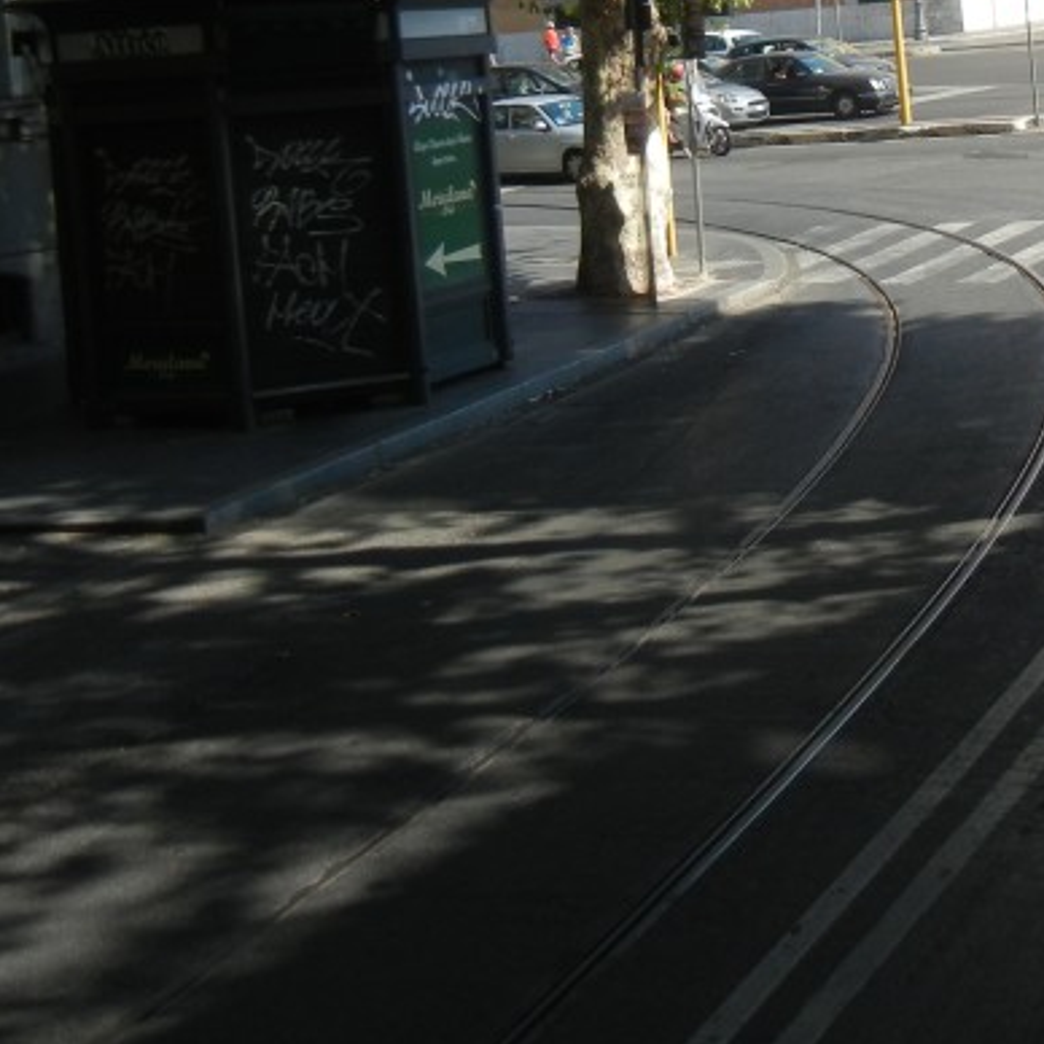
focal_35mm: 70
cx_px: 985
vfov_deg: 24.0
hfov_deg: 23.8
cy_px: 102
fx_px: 2389
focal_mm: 5.4
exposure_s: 1/744
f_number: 3.5
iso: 160
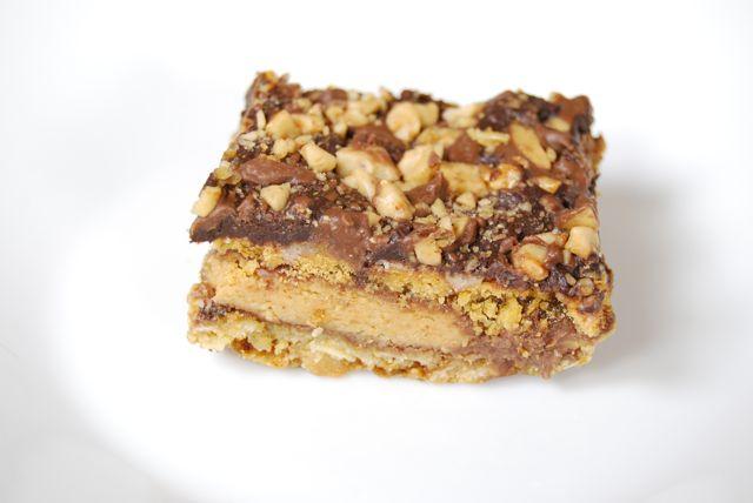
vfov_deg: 16.6
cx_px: 376
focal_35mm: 82
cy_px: 252
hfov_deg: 24.6
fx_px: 1727
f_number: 6.3
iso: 800
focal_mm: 55
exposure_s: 1/160
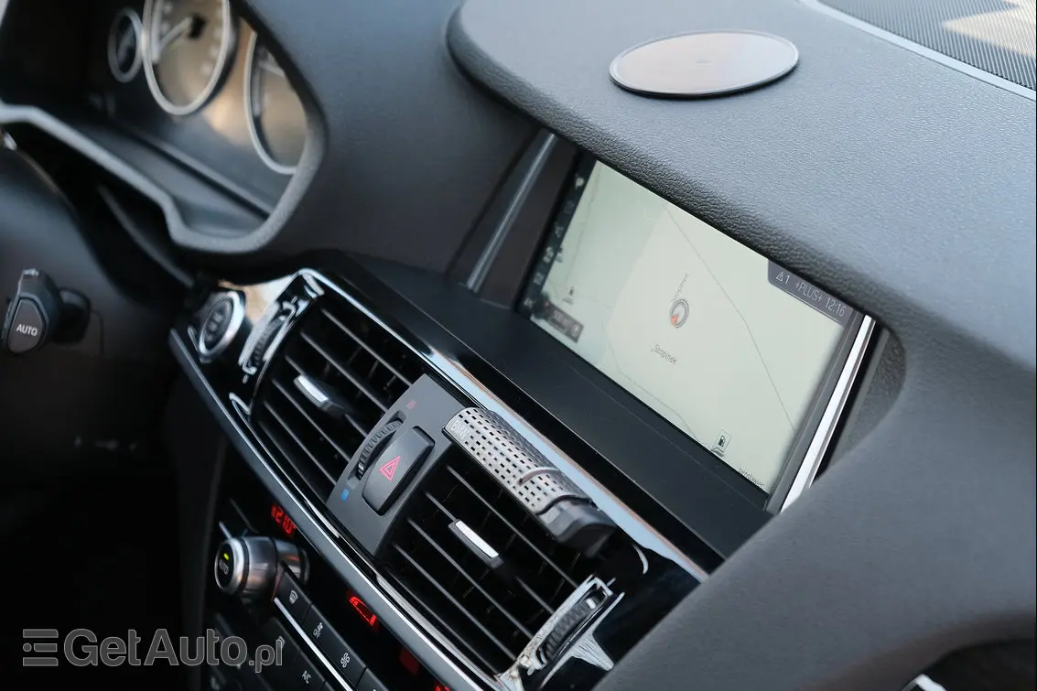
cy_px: 346
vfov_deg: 19.7
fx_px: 1987
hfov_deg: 29.2
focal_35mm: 69
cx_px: 518
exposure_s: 1/60
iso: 320
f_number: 4
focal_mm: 46.3
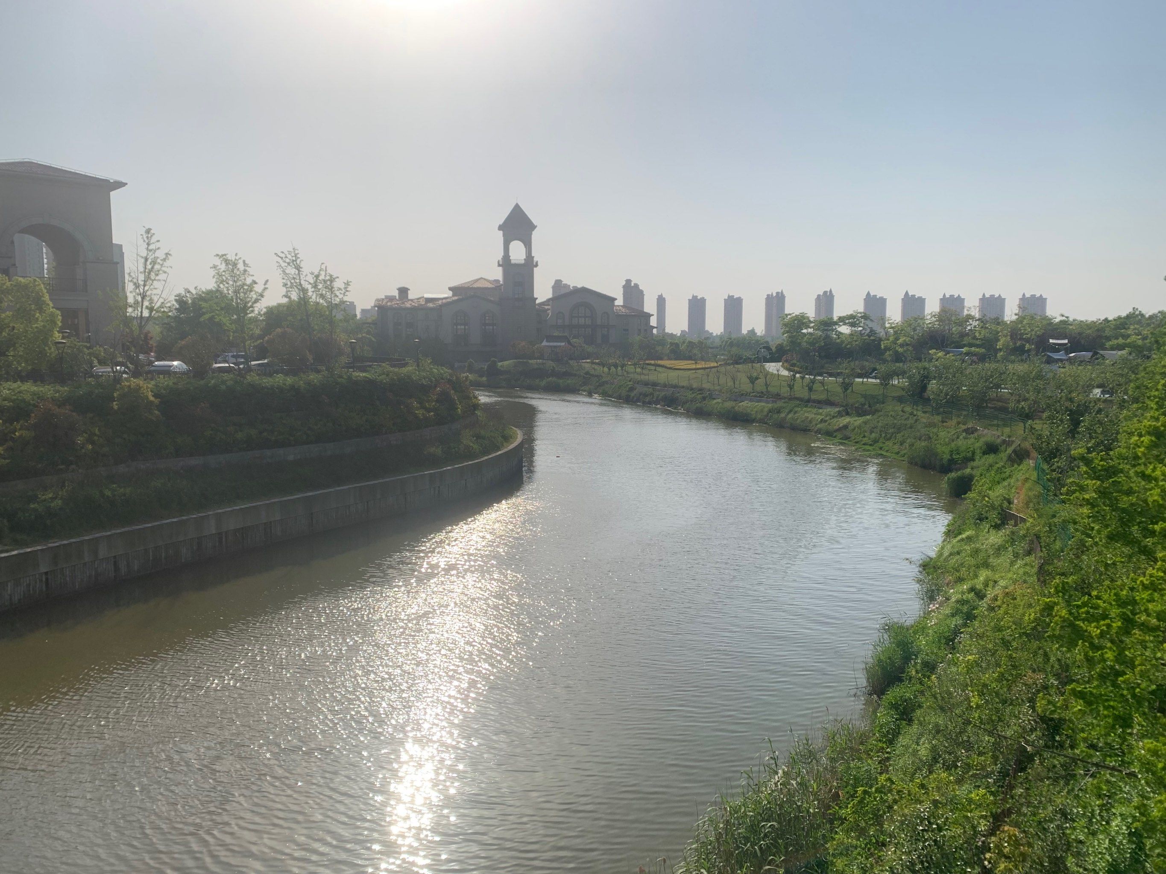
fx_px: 876
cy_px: 437
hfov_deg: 67.3
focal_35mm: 26
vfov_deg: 53.1
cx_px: 583
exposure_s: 1/2257
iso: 25
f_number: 1.8
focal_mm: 4.25
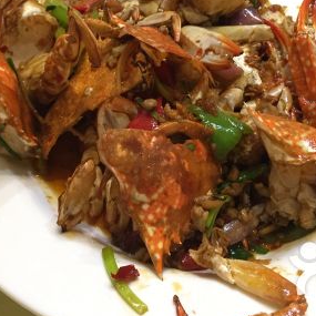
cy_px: 35
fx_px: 651
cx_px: 180
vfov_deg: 26.4
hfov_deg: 27.3
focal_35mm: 63
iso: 160
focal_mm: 4.15
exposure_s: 1/33
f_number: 2.2
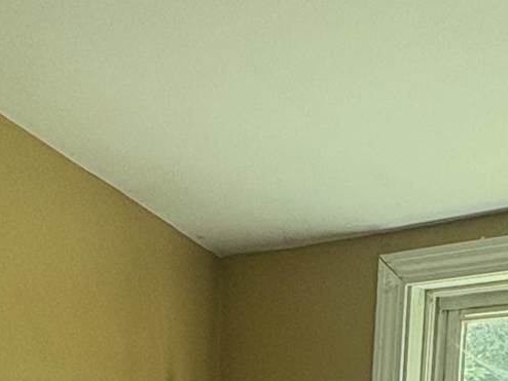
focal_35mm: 87
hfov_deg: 22.4
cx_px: 180
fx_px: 1277
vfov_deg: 14.1
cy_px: 780
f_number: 2.2
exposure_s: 1/60
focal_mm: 2.22
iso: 160
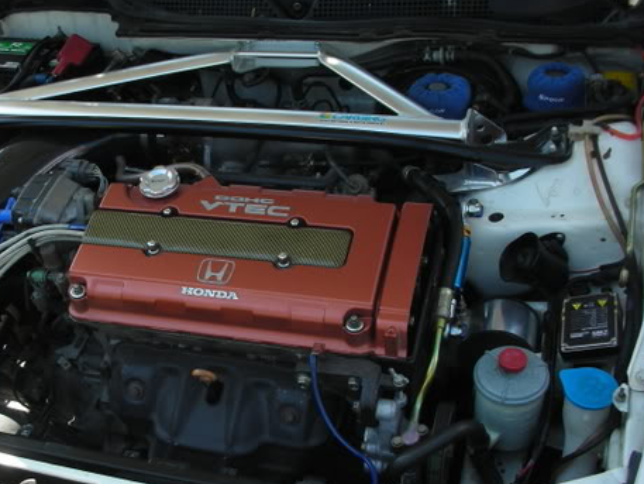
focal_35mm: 49
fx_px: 912
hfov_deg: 38.4
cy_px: 288
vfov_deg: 29.6
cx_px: 213
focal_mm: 5.8
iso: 50
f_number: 3
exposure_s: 1/200
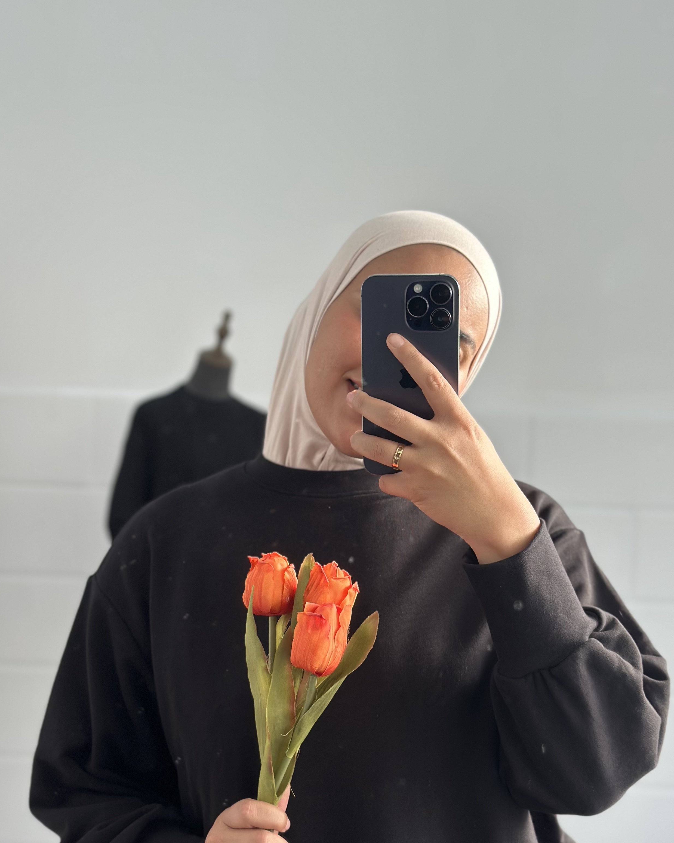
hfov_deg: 25.0
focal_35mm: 61
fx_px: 1521
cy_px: 526
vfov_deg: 30.8
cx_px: 334
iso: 80
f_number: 1.78
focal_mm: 6.86
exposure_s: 1/373
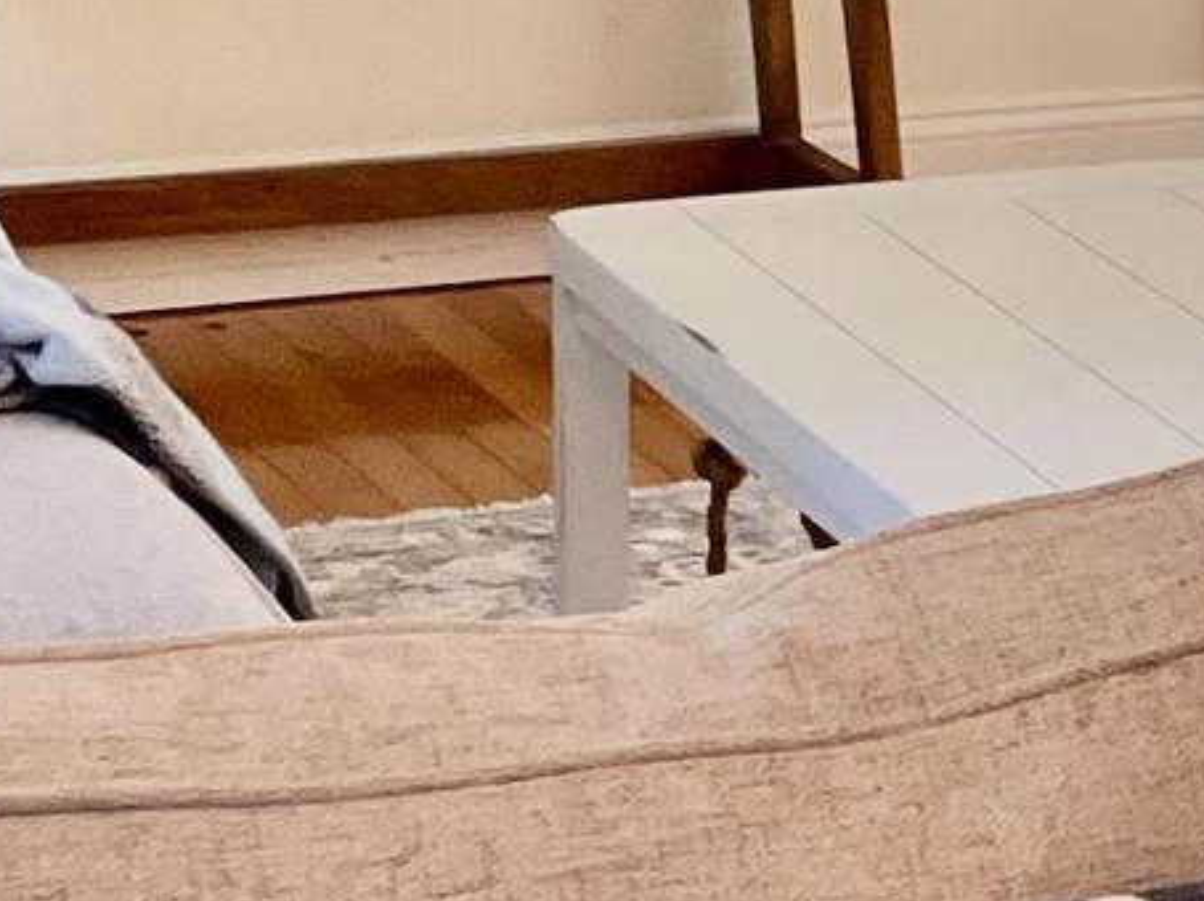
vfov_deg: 8.4
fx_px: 6118
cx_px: 2214
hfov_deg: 10.5
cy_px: -64
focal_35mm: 176
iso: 125
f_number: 1.6
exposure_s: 1/120
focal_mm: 4.2
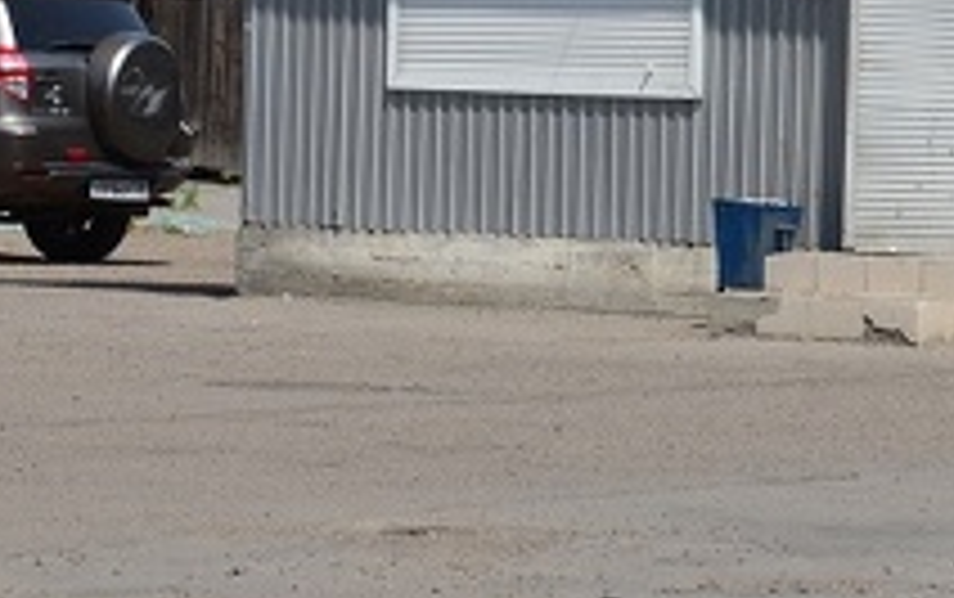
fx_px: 7704
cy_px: -45
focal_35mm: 296
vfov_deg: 4.4
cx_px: 1323
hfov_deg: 7.0
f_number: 11
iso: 100
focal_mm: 52
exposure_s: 1/160
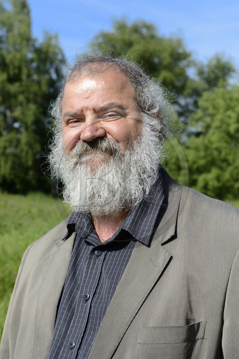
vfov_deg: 28.9
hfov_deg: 19.4
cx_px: 120
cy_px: 180
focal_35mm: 70
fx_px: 698
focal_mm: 70
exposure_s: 1/400
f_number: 9
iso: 200
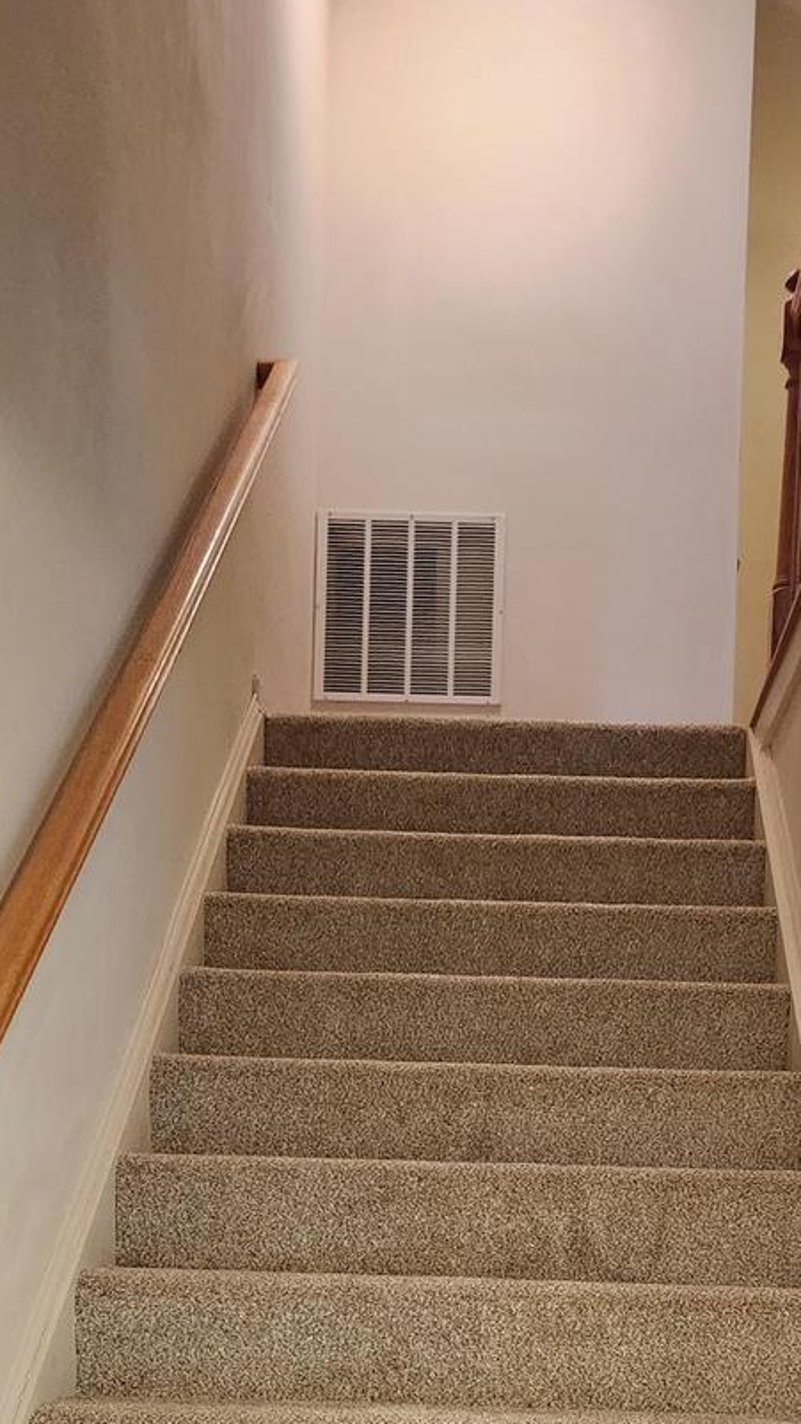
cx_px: 522
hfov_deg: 24.8
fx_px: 1813
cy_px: 1243
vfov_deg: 40.1
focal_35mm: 48
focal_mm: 5.4
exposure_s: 1/120
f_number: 1.8
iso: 1000
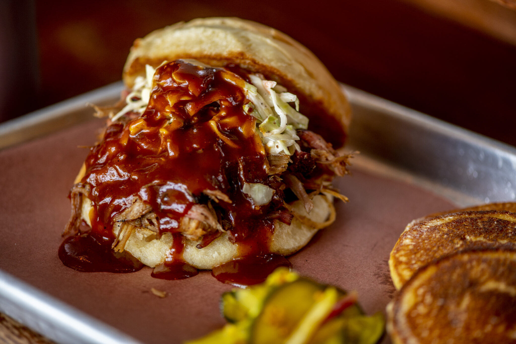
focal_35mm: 105
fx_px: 1505
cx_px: 258
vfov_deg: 13.0
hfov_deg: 19.5
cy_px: 172
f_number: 4.5
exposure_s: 1/125
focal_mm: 105
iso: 250
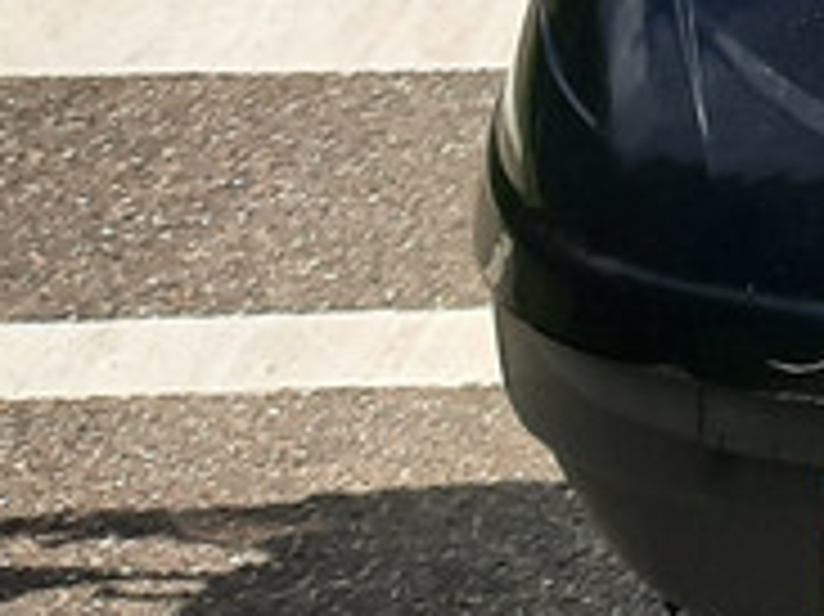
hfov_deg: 11.5
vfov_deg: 9.1
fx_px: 3473
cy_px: -872
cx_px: 1871
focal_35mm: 146
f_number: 2
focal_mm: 4.6
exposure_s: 1/1082
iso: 32
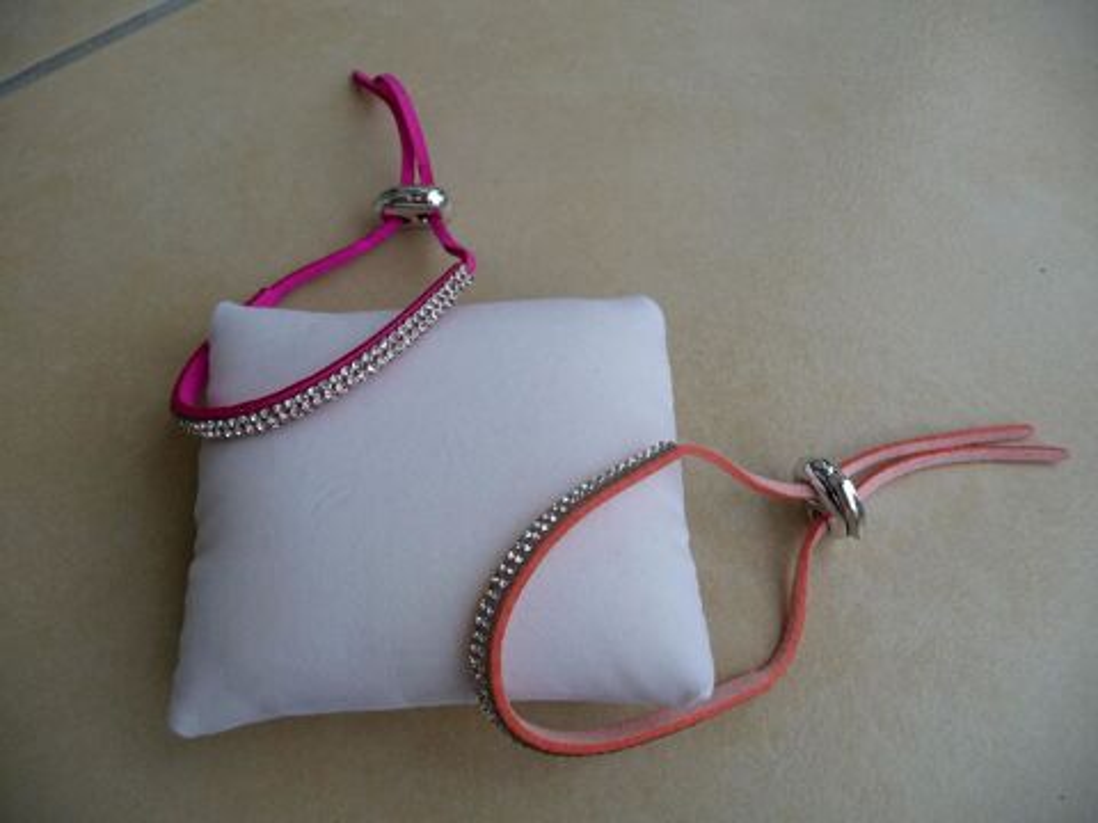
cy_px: 412
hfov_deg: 63.4
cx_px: 549
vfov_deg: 49.7
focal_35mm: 28
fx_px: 888
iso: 100
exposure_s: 1/50
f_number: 3.3
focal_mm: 4.7
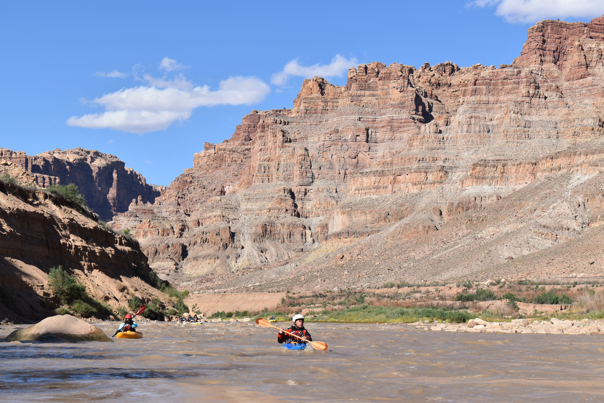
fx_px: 1158
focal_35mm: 69
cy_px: 202
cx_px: 302
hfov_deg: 29.2
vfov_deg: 19.7
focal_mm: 46
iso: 100
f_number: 9
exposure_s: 1/320
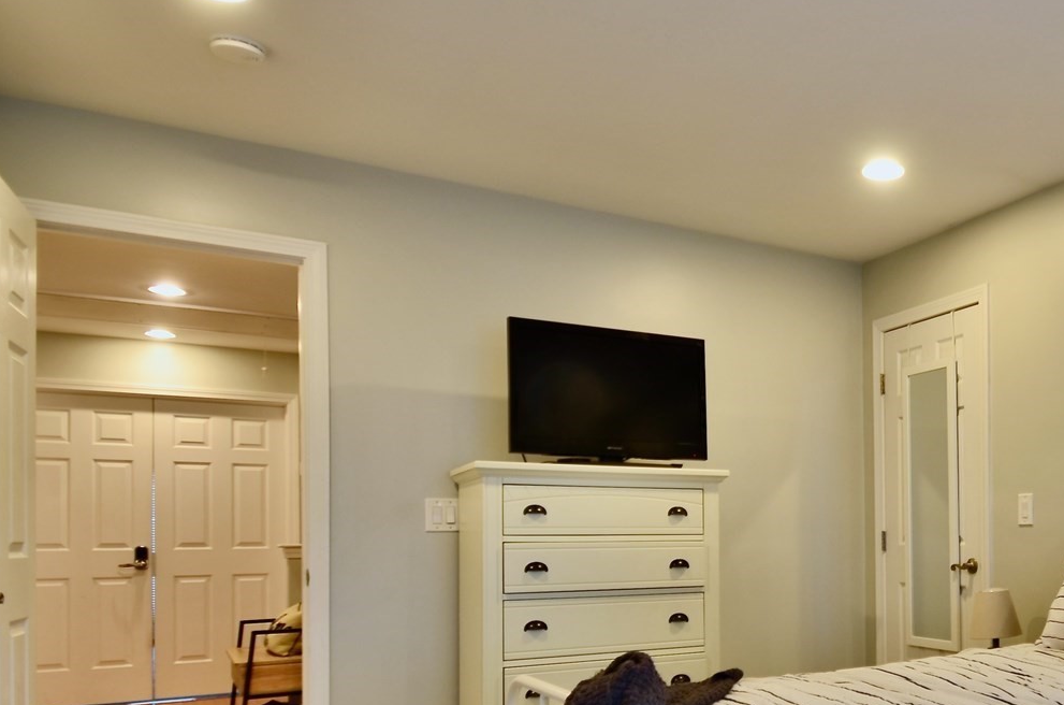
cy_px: 527
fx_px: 914
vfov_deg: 41.0
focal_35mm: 31
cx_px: 888
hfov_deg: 55.1
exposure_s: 1/5
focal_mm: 10
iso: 100
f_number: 5
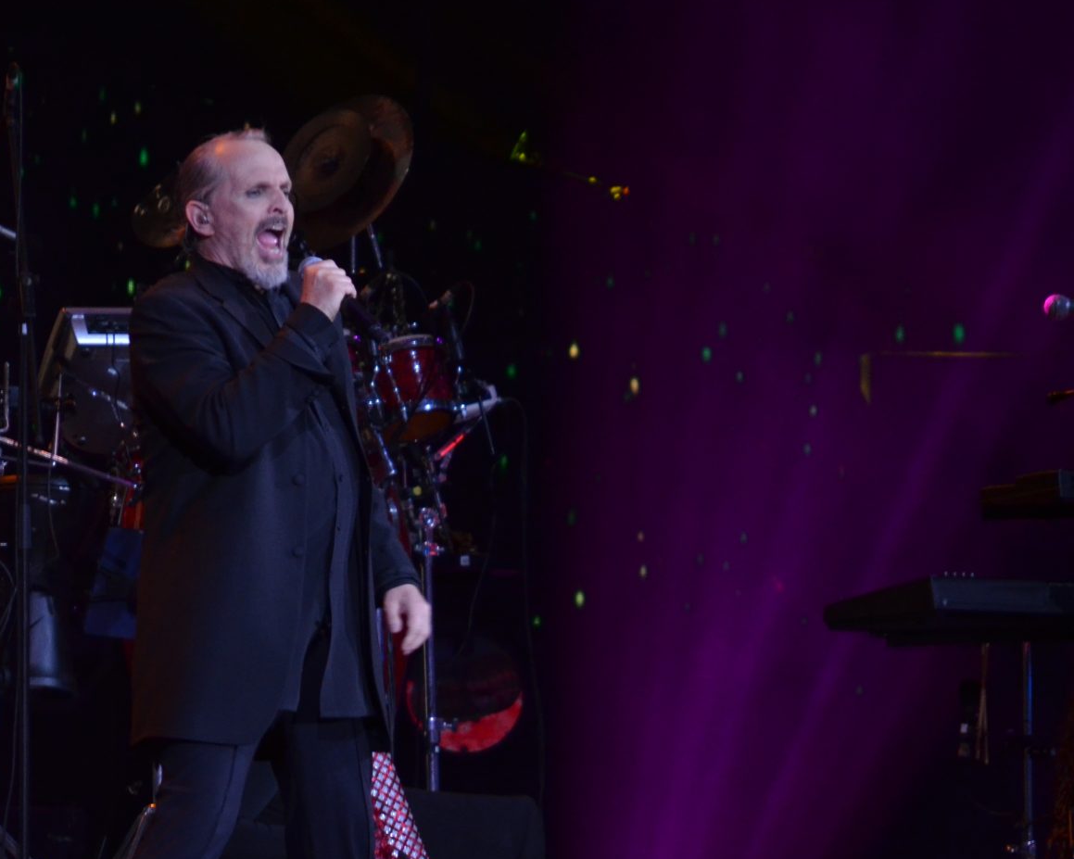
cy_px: 534
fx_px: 14207
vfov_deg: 3.5
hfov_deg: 4.3
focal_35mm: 447
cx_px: 274
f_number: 5.6
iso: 1000
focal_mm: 180
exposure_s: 1/100
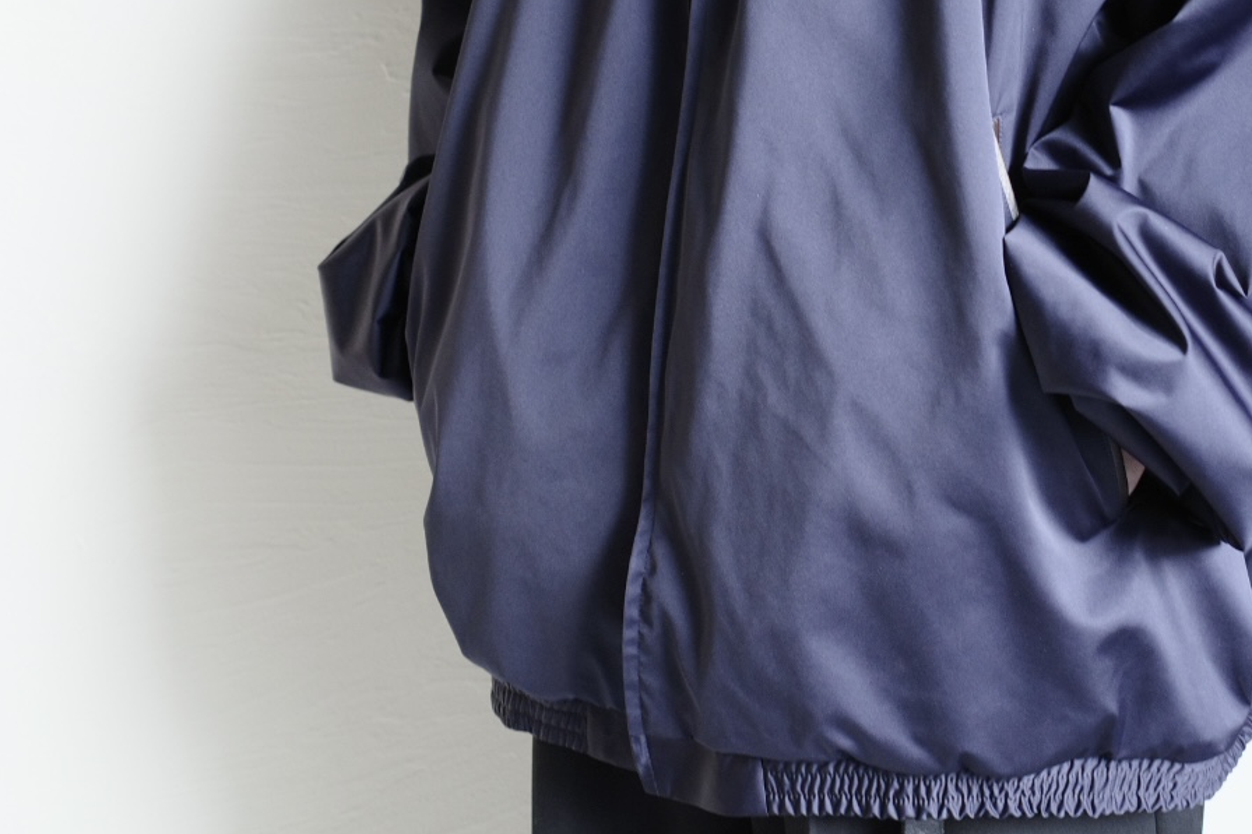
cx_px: 978
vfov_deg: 22.1
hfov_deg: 32.6
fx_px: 2086
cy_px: 87
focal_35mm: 60
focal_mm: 18.3
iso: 640
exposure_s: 1/30
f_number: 2.8
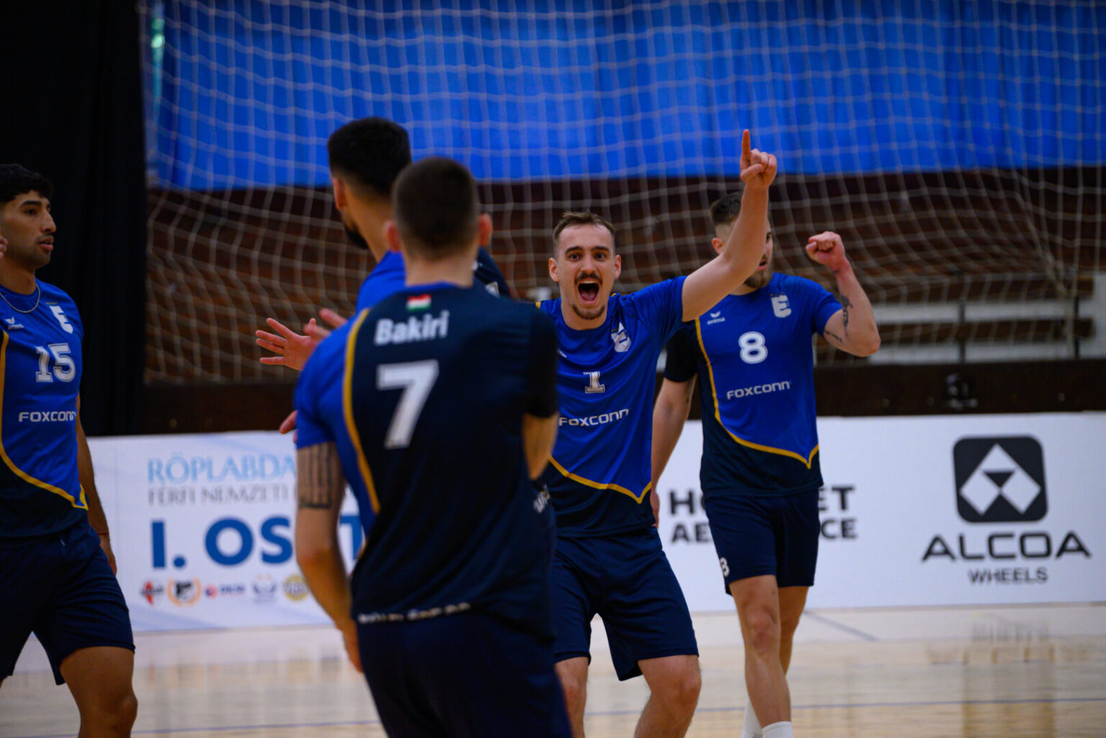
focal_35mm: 135
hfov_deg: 15.2
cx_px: 553
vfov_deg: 10.2
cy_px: 369
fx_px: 4148
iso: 3200
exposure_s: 1/1600
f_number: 2.8
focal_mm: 135
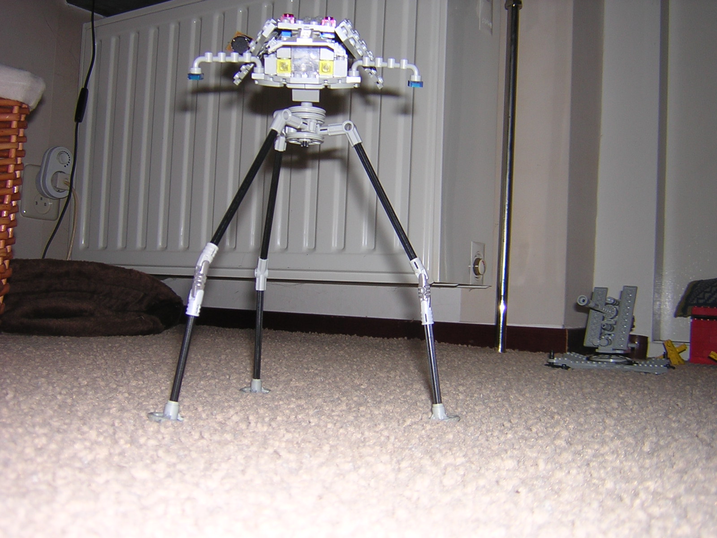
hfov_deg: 51.4
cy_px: 269
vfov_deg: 39.7
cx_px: 358
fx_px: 746
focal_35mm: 36
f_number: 2.6
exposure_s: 1/60.1
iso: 100
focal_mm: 4.7
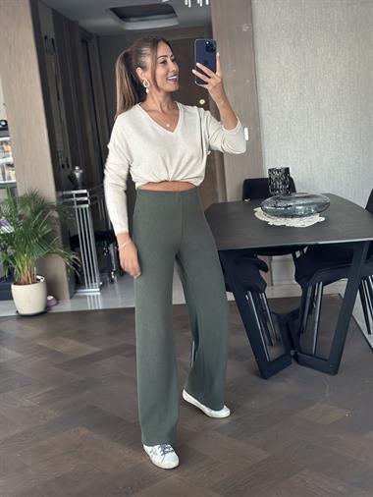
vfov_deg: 39.6
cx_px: 186
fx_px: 689
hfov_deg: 30.3
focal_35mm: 48
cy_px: 248
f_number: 1.78
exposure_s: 1/40
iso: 400
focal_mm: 6.86
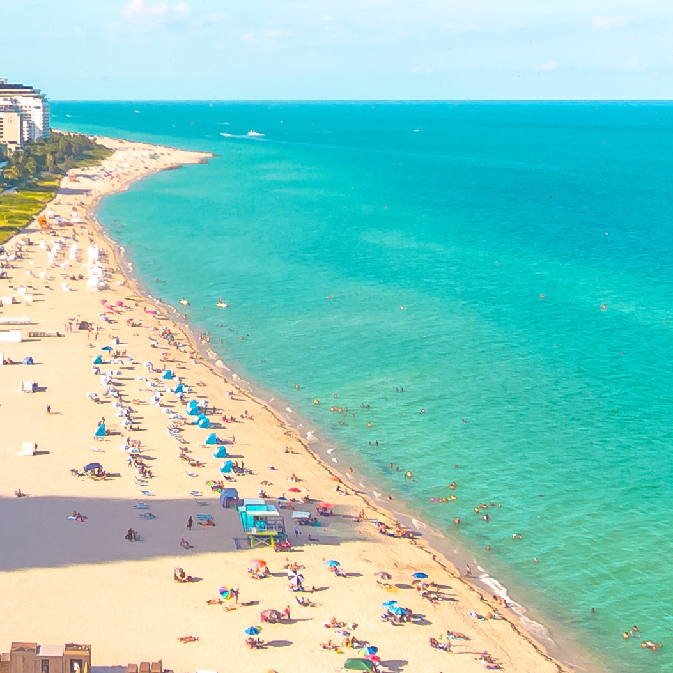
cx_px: -88
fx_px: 1474
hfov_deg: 23.9
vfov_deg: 24.6
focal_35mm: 67
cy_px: 10
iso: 100
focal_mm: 3.61
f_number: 2.8
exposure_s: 1/1300
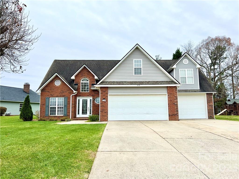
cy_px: 90
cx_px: 120
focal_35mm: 26
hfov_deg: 67.3
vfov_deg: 53.1
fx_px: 180
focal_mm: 5.7
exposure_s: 1/1645
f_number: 1.5
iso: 50
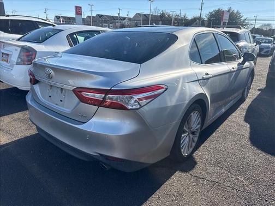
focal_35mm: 24
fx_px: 191
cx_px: 138
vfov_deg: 56.8
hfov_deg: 71.6
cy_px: 103
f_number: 1.78
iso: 80
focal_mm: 6.76
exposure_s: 1/2525
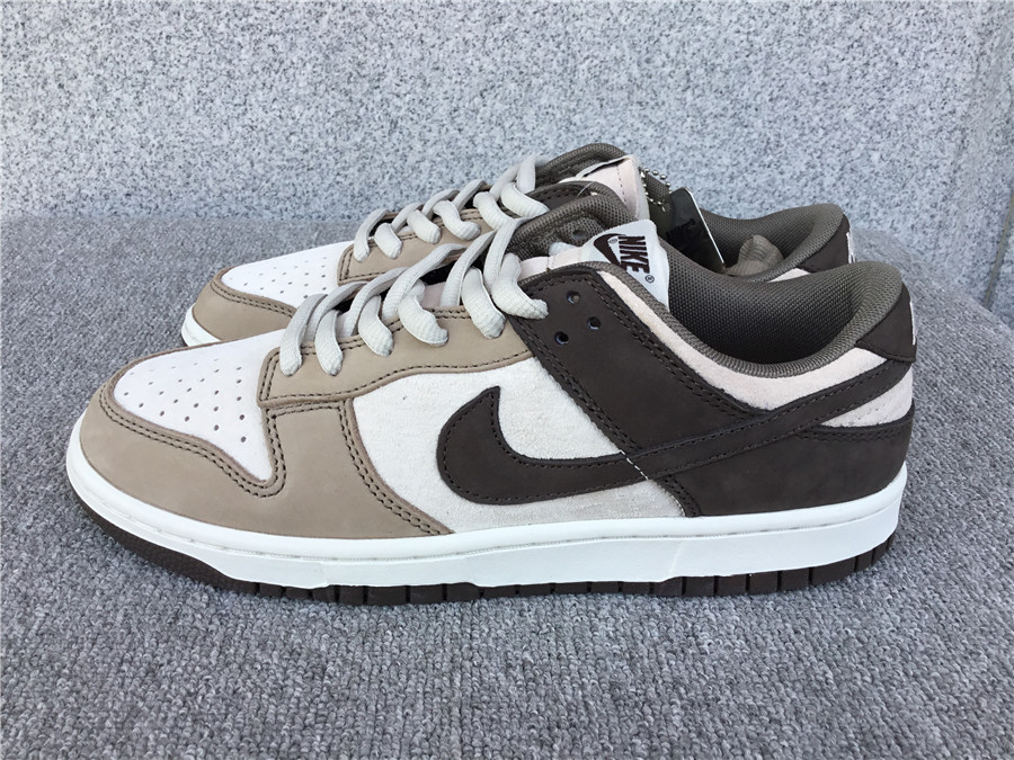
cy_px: 380
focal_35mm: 31
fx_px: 908
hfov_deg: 58.4
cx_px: 507
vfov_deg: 45.4
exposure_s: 1/170
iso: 25
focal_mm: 3.3
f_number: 2.4
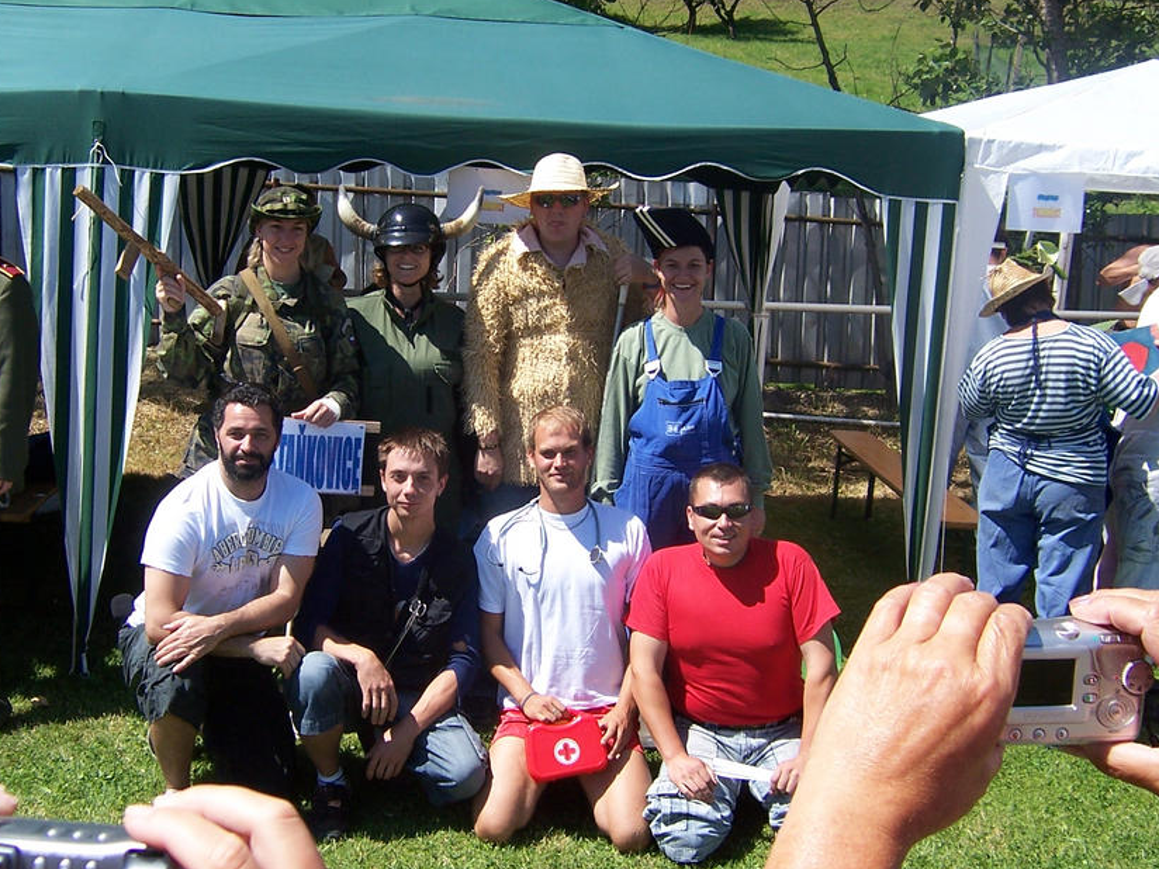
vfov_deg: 35.1
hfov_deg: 45.6
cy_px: 420
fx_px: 1373
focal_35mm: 41
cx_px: 497
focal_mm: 5.5
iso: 80
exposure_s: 1/750
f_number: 3.4
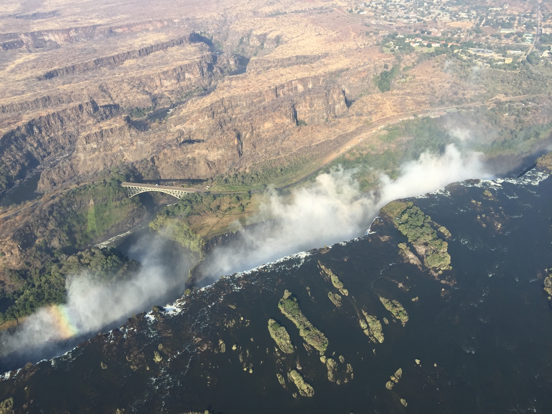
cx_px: 276
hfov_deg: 61.7
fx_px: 462
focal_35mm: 29
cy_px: 207
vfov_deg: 48.2
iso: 32
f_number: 2.2
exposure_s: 1/942
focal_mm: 4.15
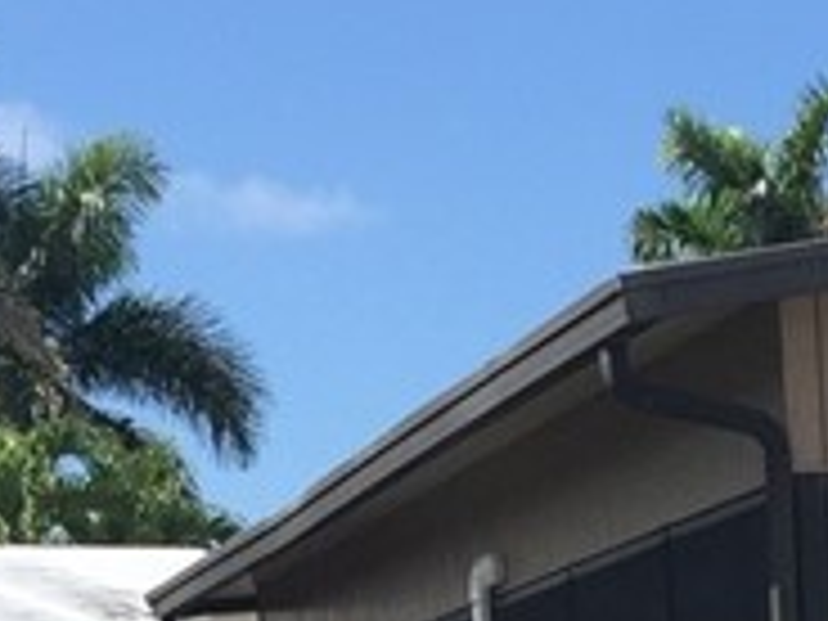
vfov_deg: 8.6
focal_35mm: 161
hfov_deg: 12.2
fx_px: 3851
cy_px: 1382
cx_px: 760
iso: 32
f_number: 2.2
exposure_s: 1/1582
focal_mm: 4.15
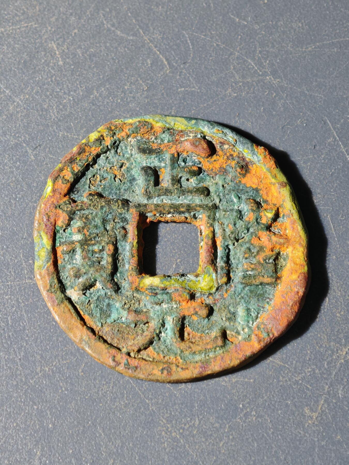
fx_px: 1398
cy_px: 232
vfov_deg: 18.9
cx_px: 174
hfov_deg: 14.2
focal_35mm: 104
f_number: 2
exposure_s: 1/100
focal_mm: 9
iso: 250
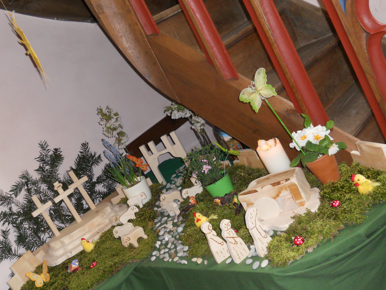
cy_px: 133
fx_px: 513
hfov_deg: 41.2
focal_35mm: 46
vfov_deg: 31.5
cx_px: 169
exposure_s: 1/30
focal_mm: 6.9
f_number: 3.9
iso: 250
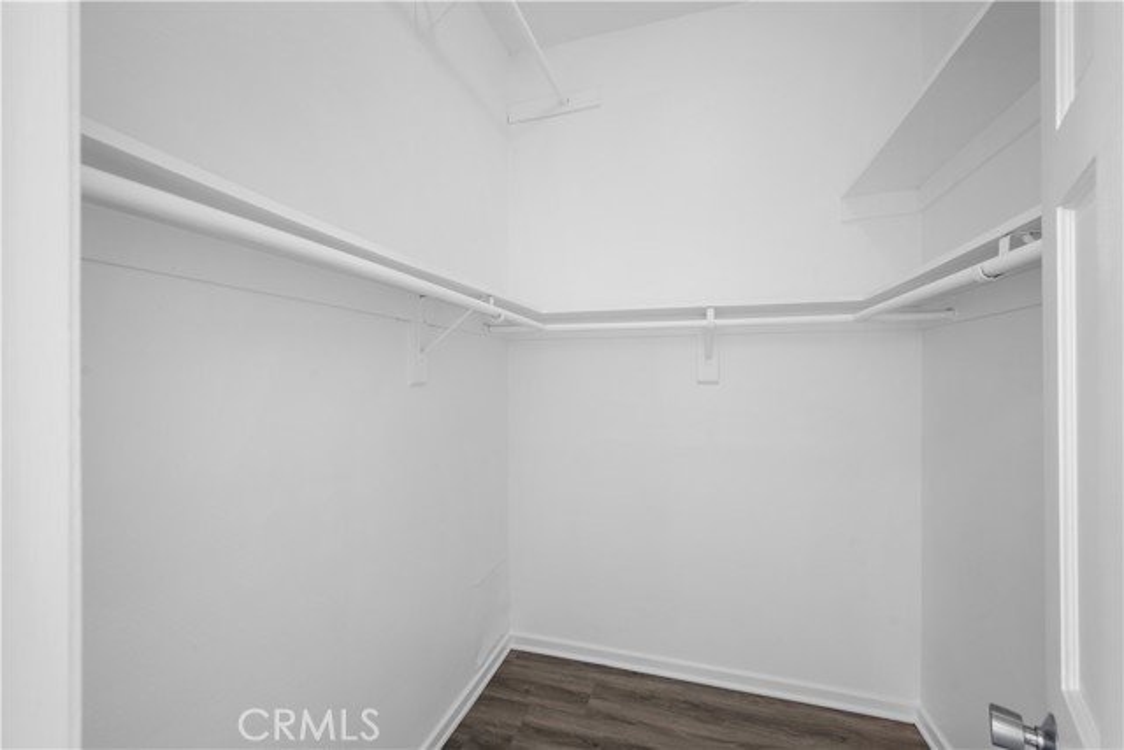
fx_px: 468
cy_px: 375
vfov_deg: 77.4
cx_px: 562
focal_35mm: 15
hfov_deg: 100.4
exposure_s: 2
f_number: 8
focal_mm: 15
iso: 125
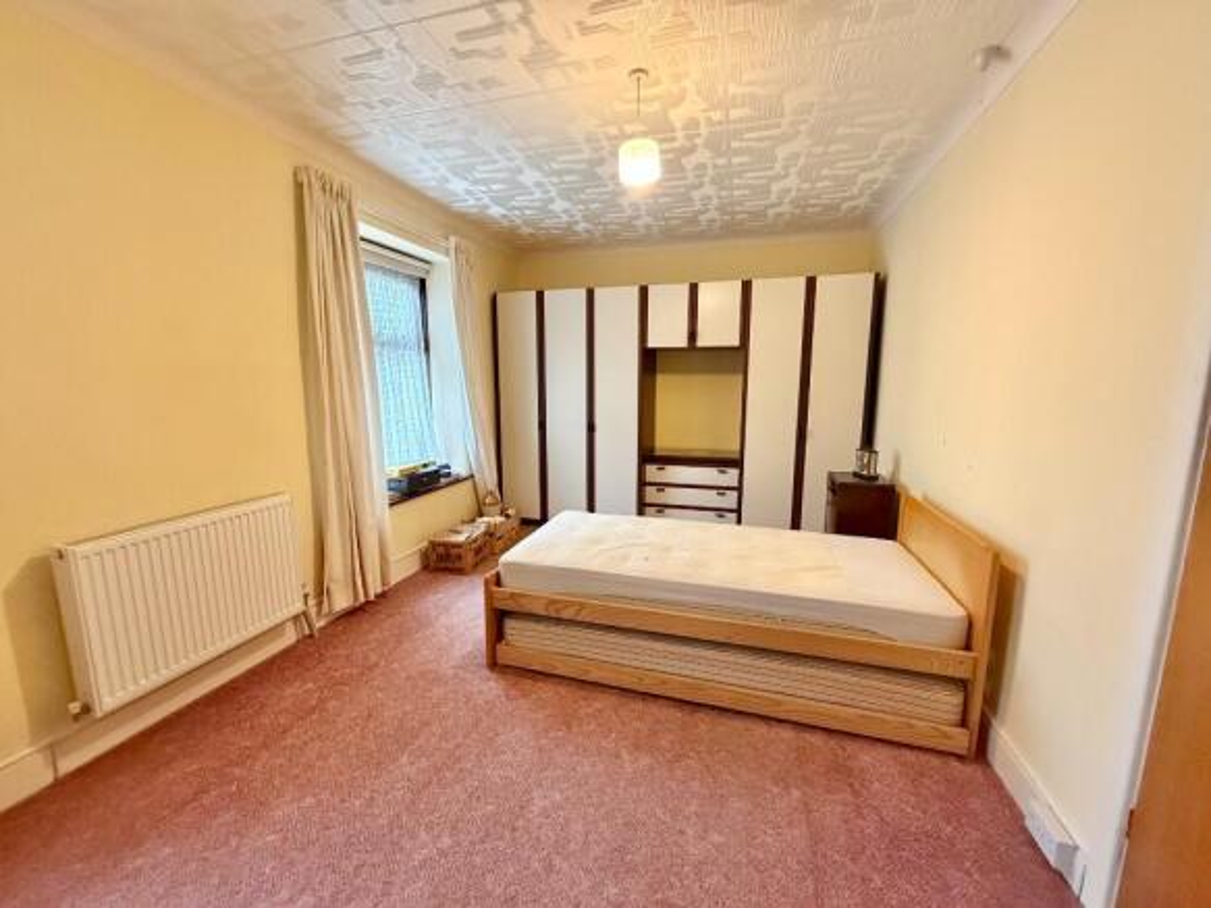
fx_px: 490
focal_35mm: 14
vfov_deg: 85.7
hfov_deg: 102.1
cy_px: 454
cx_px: 606
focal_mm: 2.22
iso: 800
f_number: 2.2
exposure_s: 1/50
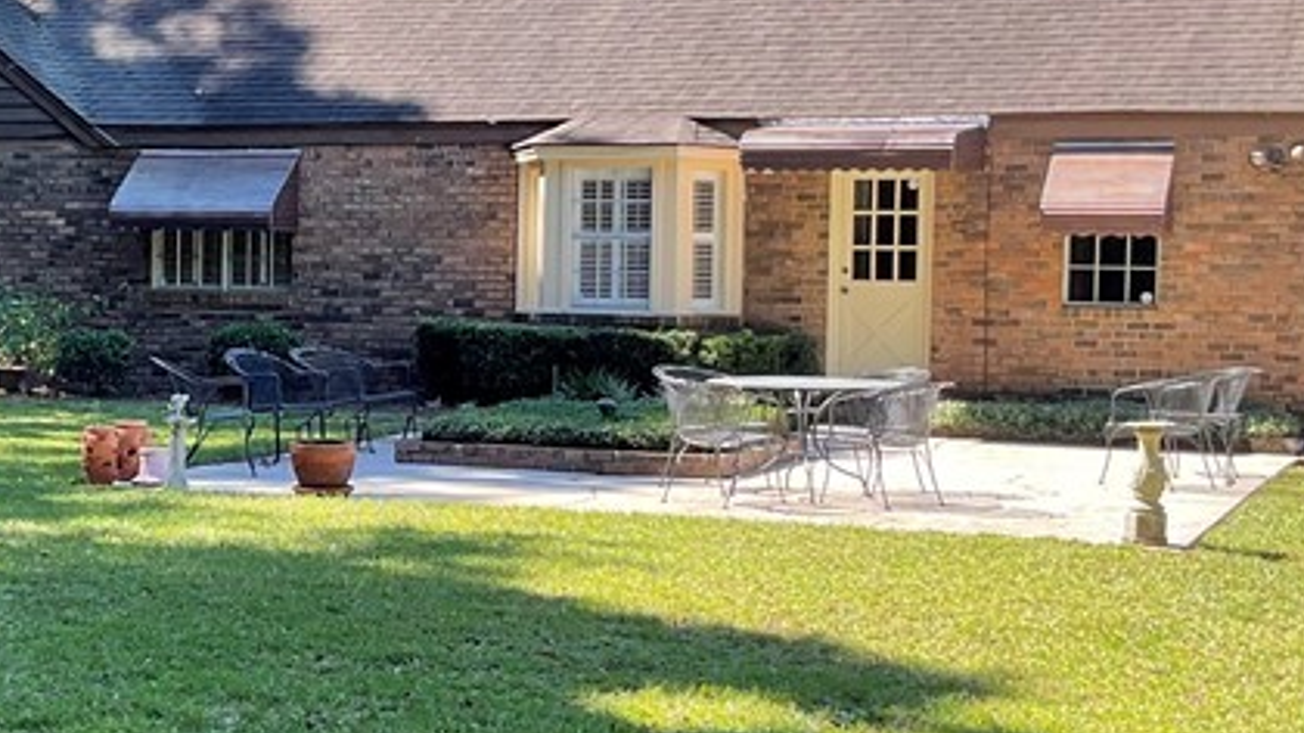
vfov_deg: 15.7
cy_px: 401
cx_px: 354
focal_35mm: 77
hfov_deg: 27.2
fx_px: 2662
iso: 16
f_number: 1.8
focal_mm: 3
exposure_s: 1/216
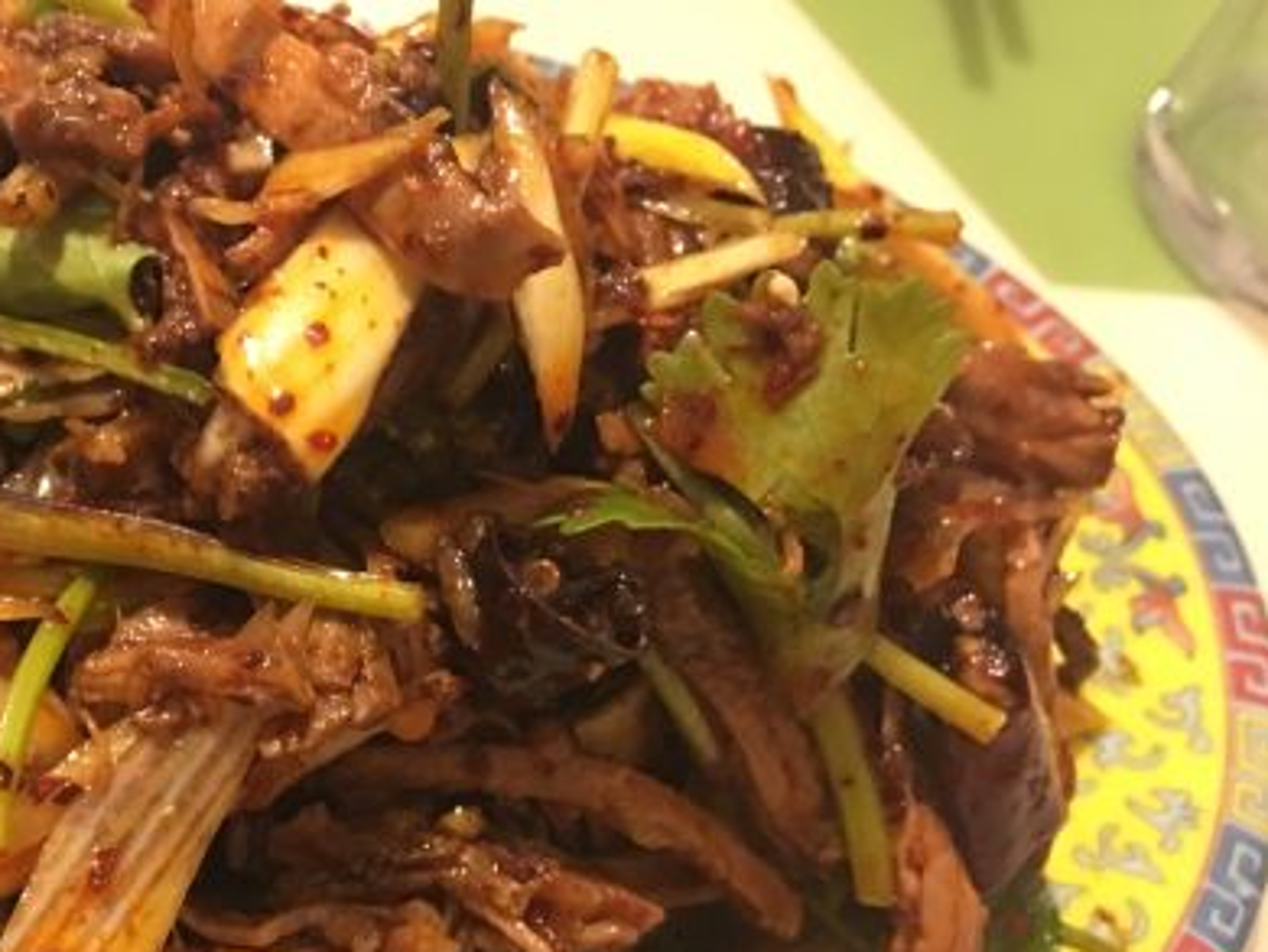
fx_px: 1906
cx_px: 137
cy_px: 541
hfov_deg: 34.8
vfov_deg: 28.0
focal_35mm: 52
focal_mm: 4.15
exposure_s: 1/4
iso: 125
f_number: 2.2
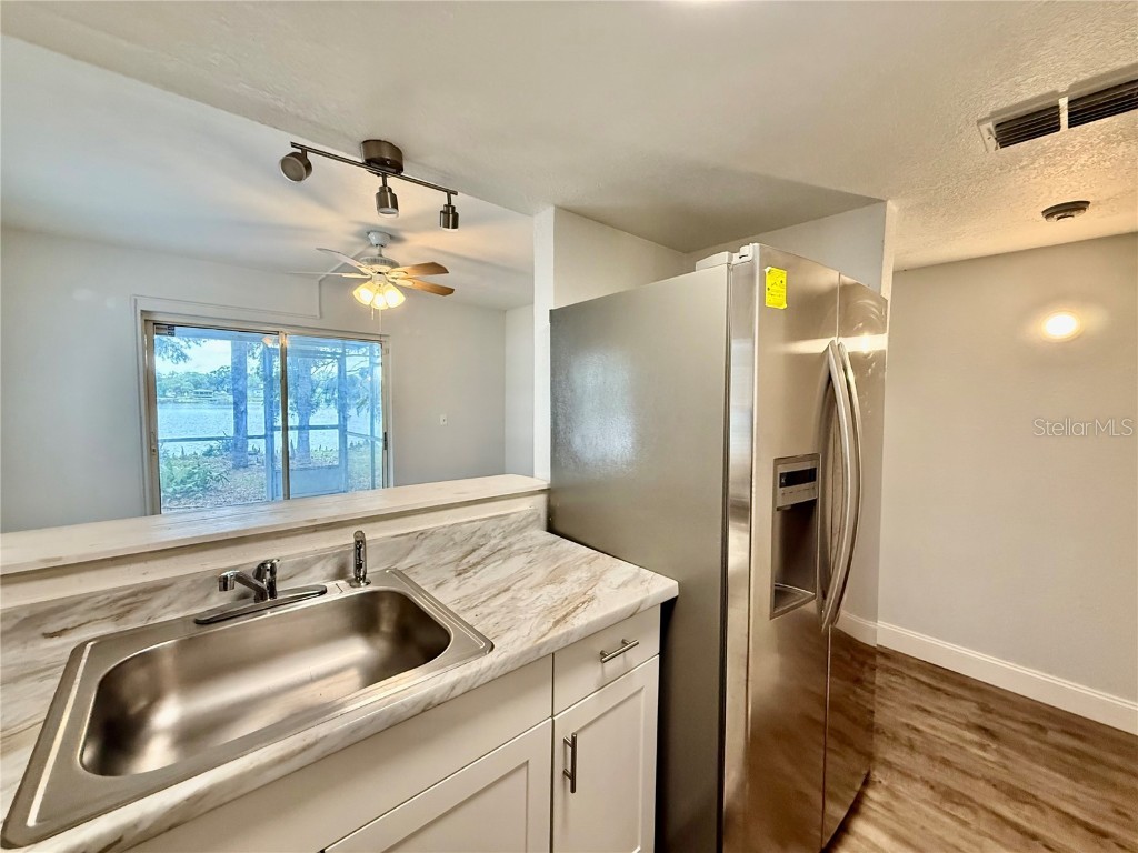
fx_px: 460
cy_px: 426
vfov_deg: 85.7
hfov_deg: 102.1
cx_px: 569
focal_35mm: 14
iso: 500
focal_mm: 2.22
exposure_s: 1/120
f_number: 2.2
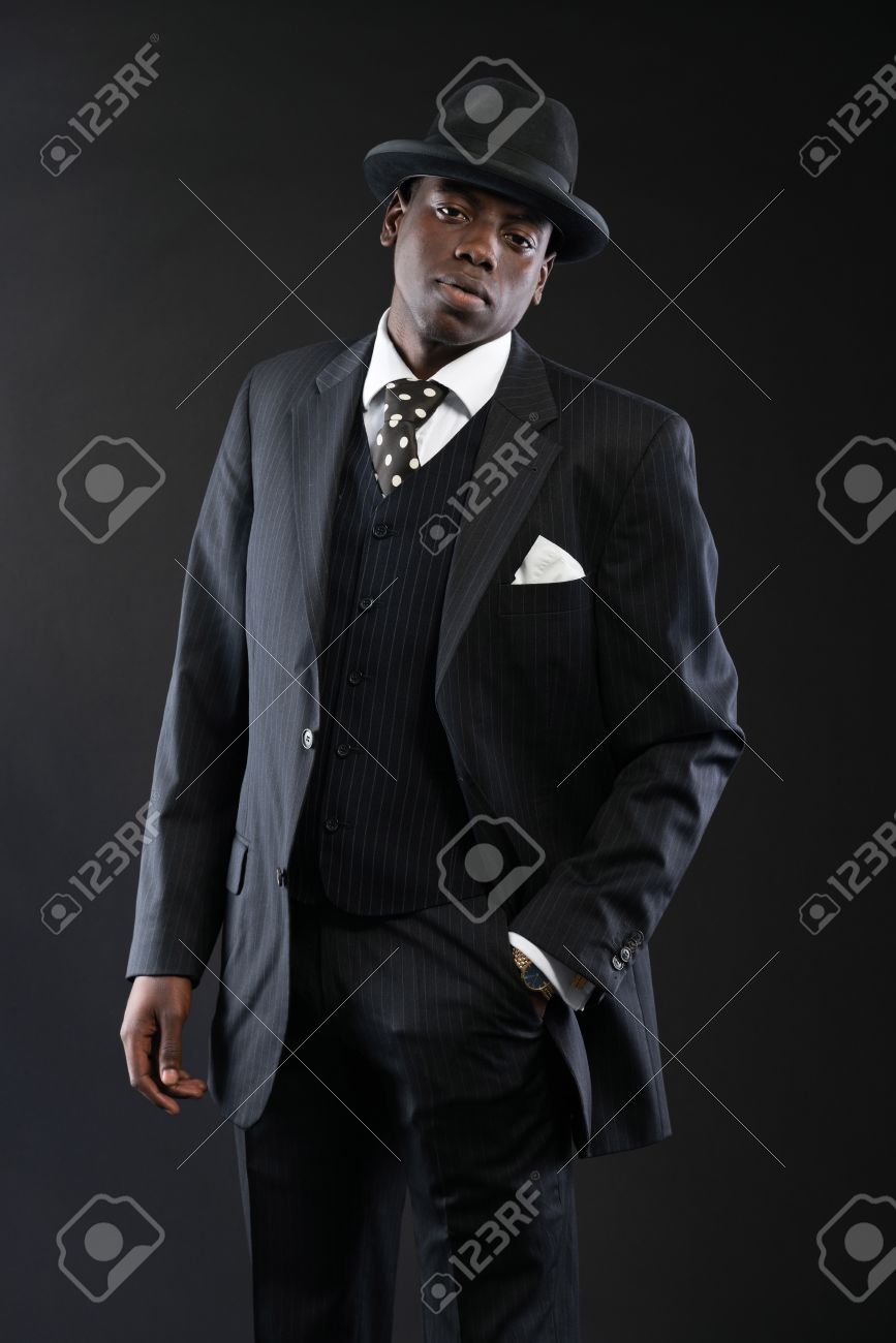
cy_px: 672
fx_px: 3919
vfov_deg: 19.5
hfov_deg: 13.0
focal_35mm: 105
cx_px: 448
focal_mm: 105
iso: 100
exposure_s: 1/500
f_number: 8
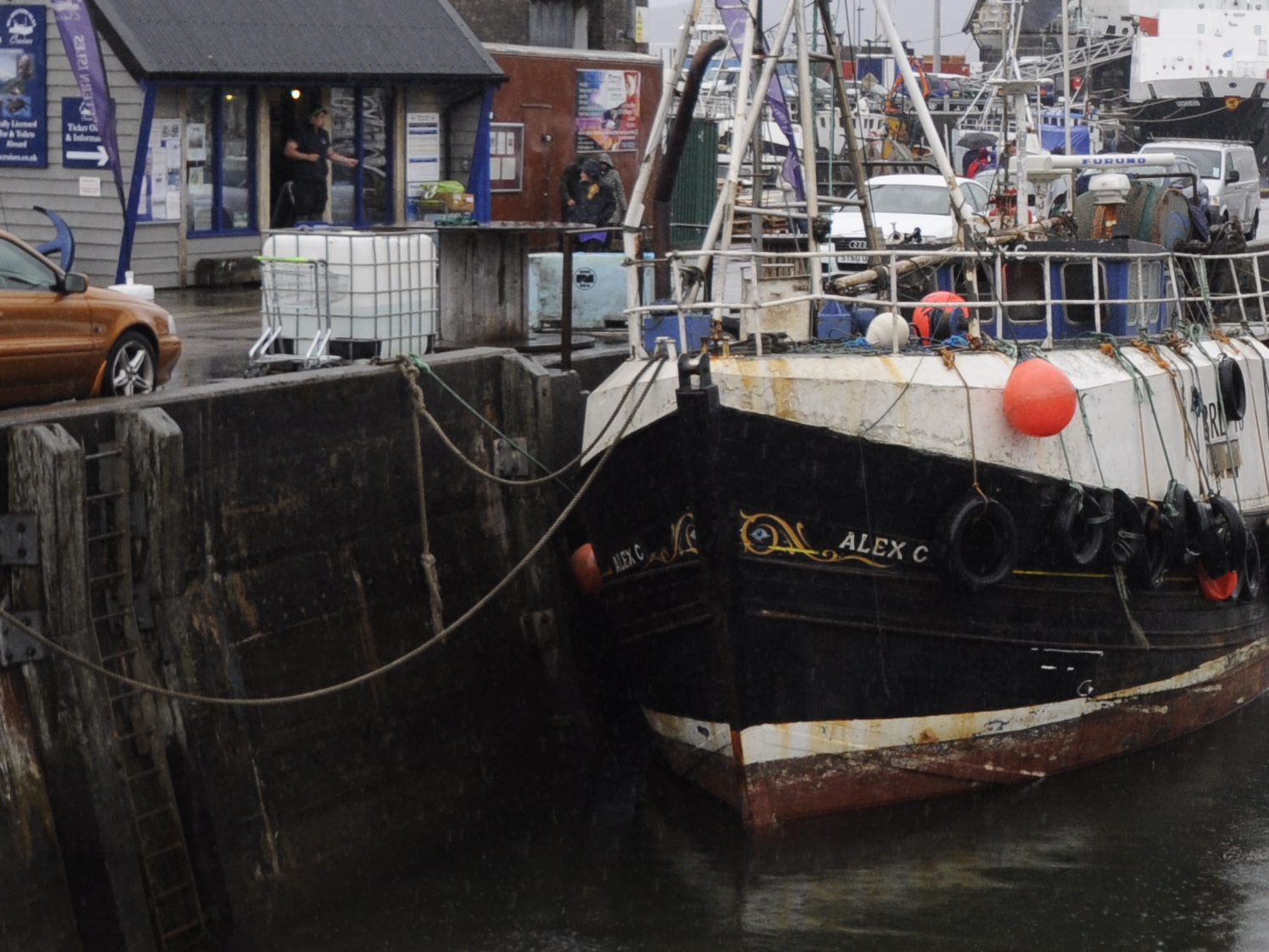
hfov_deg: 20.5
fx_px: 3262
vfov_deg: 16.5
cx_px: 1532
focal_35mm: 89
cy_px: 289
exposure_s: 1/320
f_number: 5.6
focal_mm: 22
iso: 320
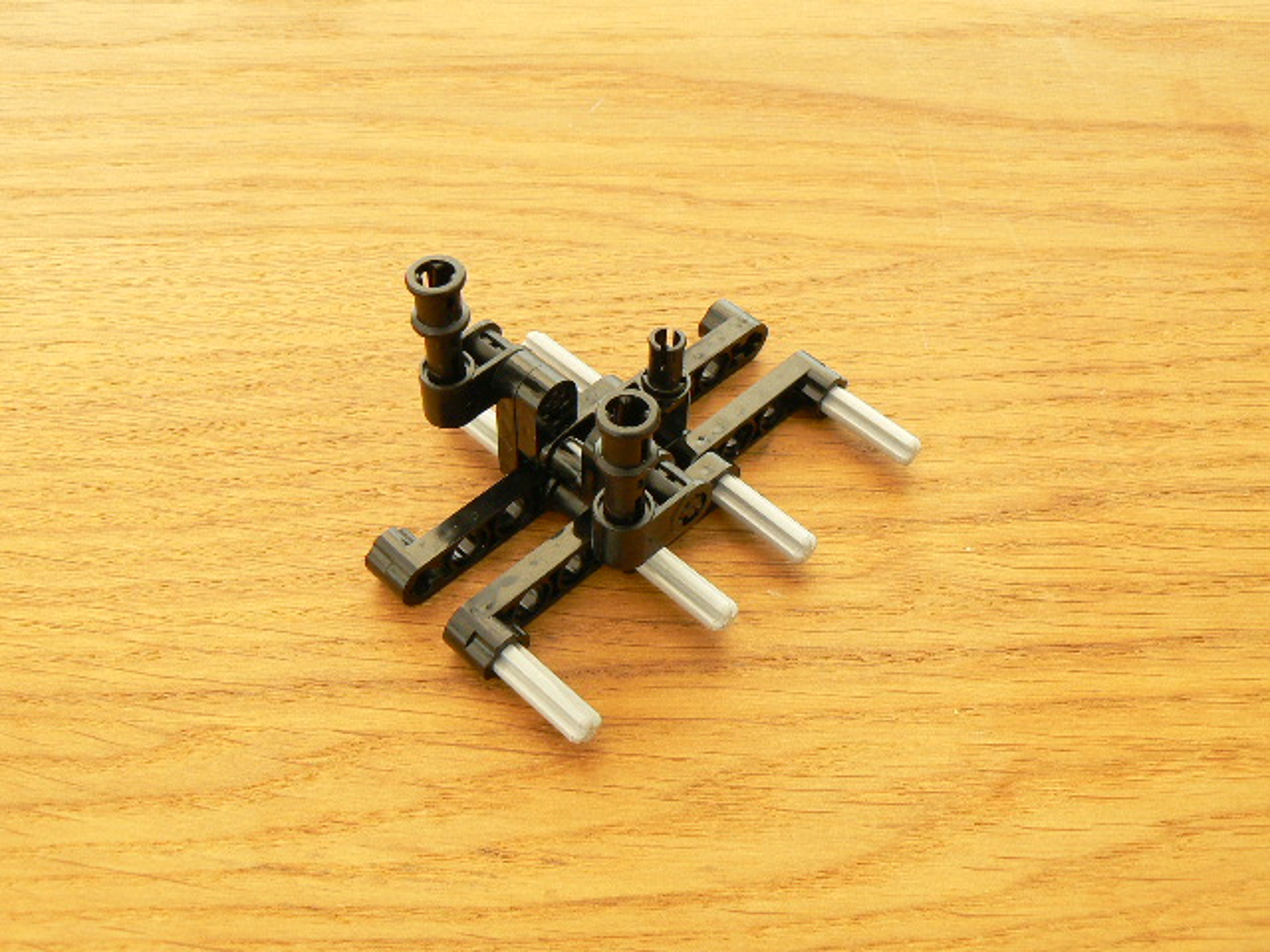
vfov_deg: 39.7
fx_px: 1321
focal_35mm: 36
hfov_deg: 51.4
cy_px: 476
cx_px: 635
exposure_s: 2
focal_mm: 6
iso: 100
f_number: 5
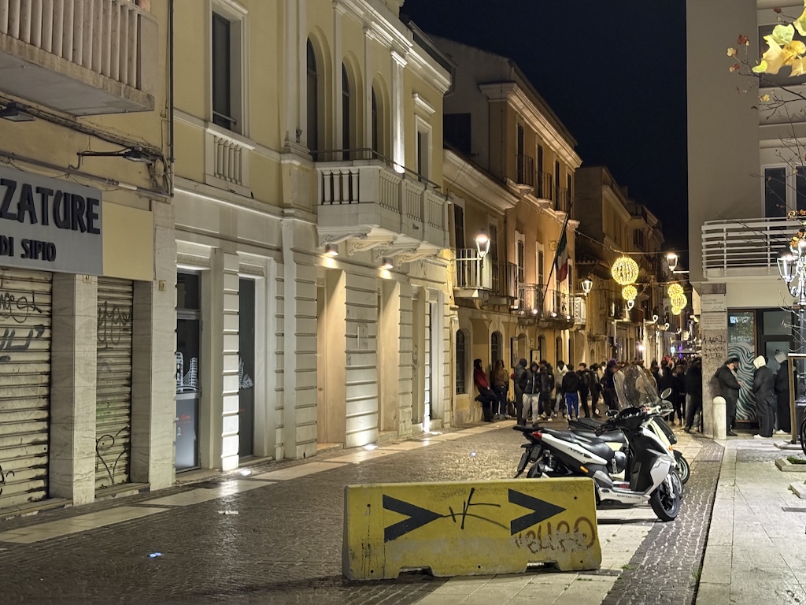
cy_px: 302
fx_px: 1211
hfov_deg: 36.8
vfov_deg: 28.0
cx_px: 403
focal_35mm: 52
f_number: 1.6
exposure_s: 1/28
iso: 400
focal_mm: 5.96
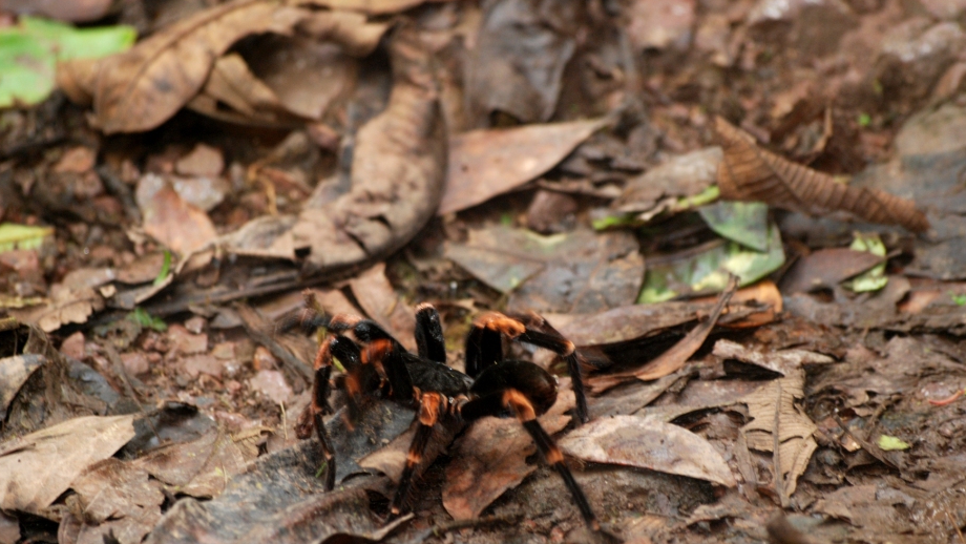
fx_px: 9864
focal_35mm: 385
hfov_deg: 5.6
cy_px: 338
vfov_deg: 3.2
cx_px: 459
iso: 400
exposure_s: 1/60
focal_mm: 220
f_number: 5.3
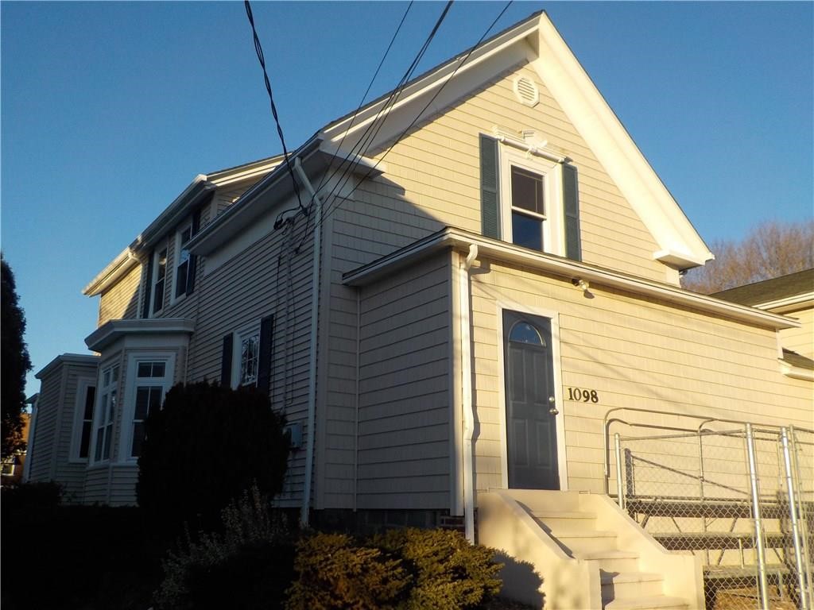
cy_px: 305
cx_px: 407
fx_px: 705
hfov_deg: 60.0
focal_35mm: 30
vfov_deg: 46.8
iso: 125
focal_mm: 4.1
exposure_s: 1/1000
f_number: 3.3
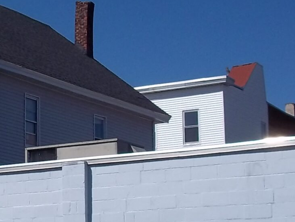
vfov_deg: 11.8
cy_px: 117
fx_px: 1074
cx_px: -39
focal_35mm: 126
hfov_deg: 15.2
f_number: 8
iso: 80
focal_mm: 6.5
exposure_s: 1/500
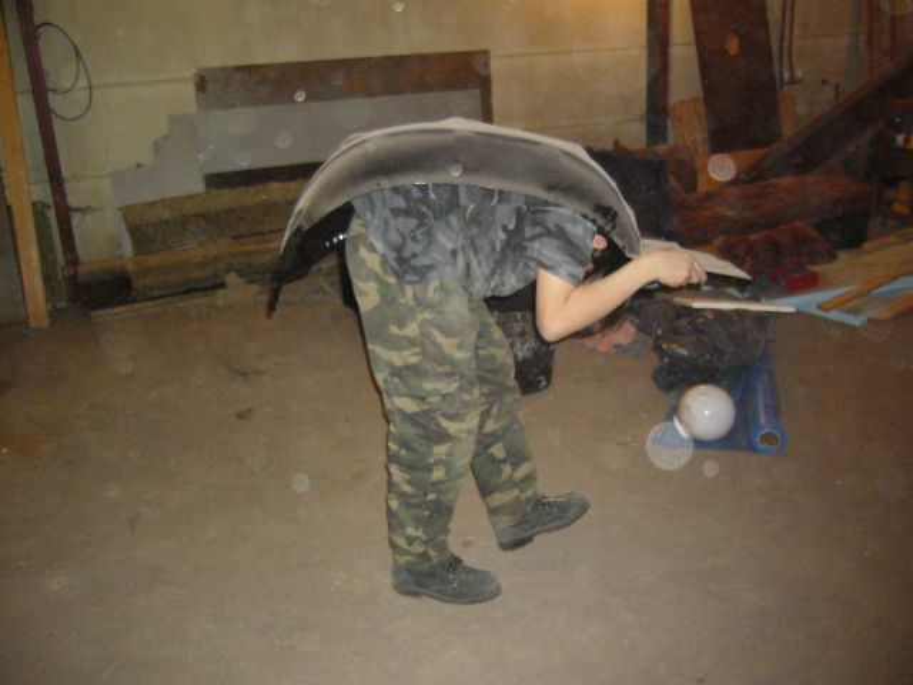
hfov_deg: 52.6
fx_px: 923
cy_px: 342
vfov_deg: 40.7
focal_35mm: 35
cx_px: 456
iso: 400
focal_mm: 5.8
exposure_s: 1/60
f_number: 2.8
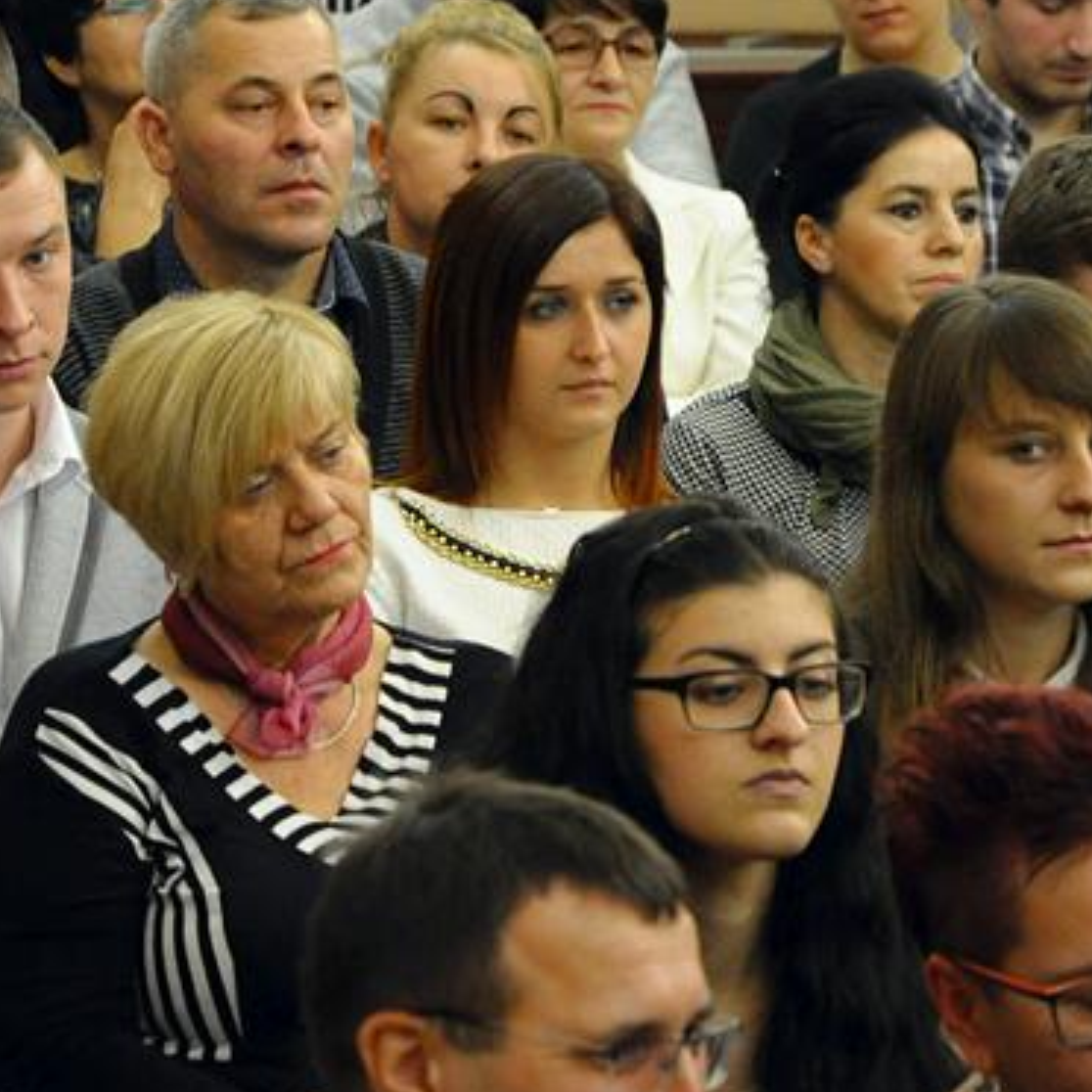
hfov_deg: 5.7
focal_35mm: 306
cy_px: 339
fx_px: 10920
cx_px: 379
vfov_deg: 5.7
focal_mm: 105
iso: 2500
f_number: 5.6
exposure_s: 1/80
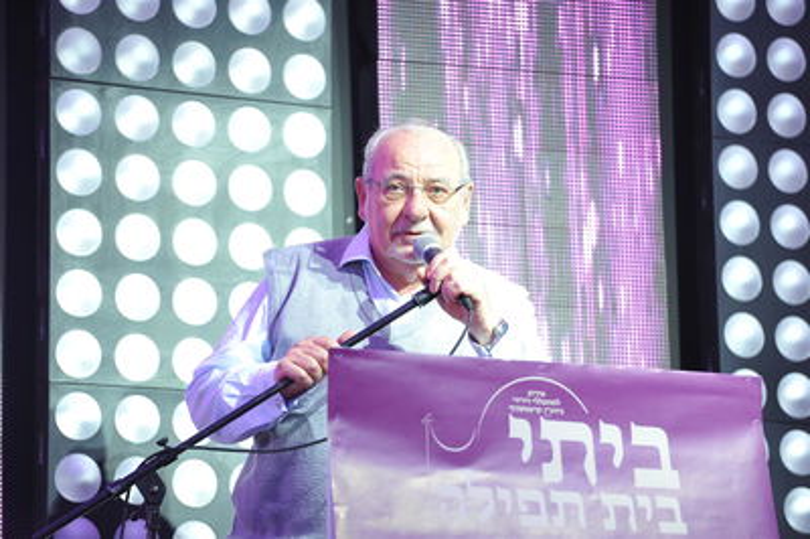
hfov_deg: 10.3
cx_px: 405
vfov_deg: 6.9
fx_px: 4496
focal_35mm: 200
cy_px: 270
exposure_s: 1/100
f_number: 3.5
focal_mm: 200
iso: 1600
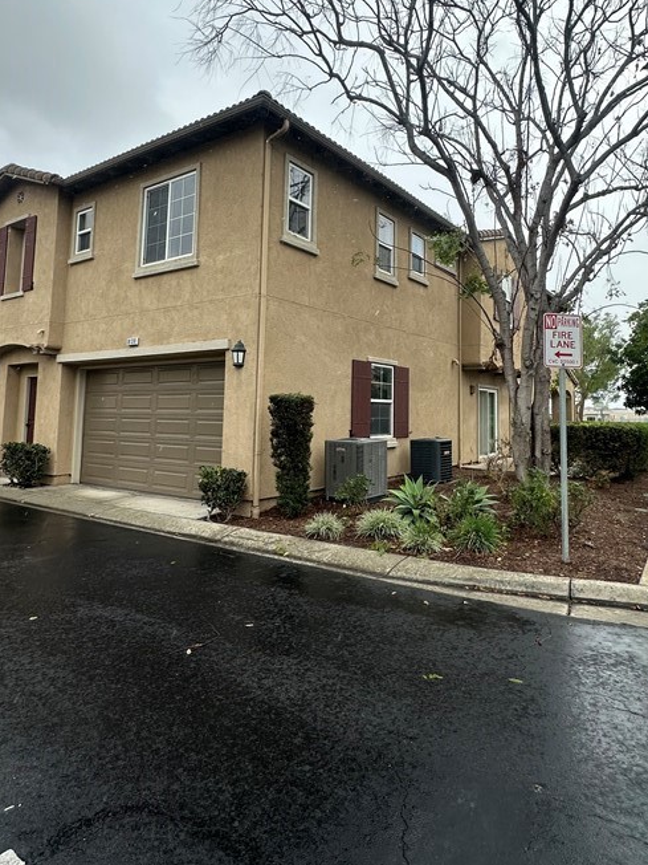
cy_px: 365
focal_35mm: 22
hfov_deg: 60.5
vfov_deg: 75.9
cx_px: 392
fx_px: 549
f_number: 2.2
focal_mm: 2.22
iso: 40
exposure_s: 1/1006
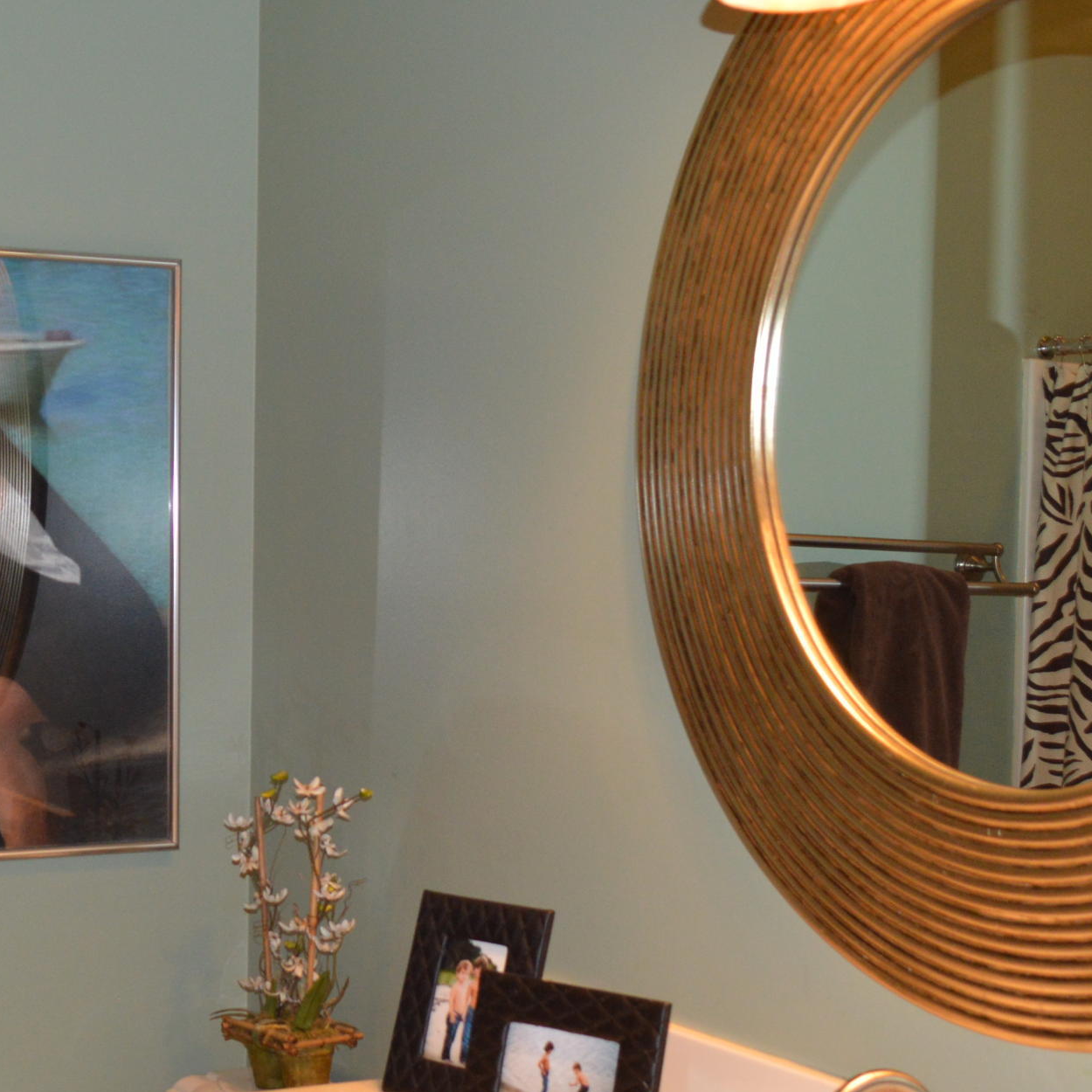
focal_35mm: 55
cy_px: 710
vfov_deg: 30.9
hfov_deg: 30.4
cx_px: 243
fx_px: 1963
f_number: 3.5
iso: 720
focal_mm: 18
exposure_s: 1/60
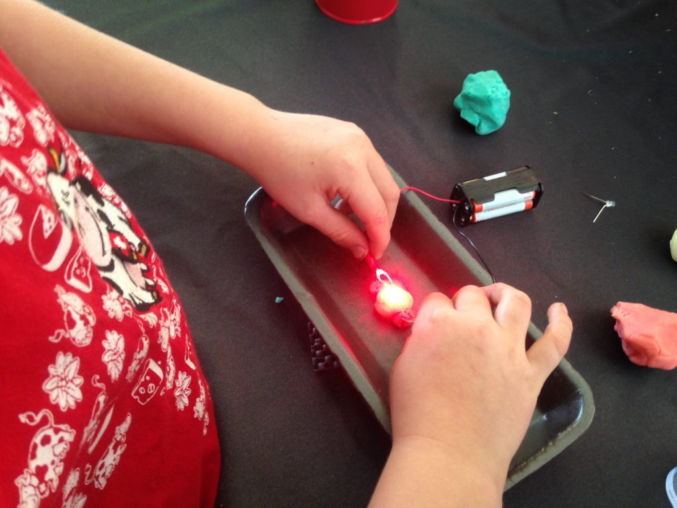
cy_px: 254
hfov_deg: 55.4
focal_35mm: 33
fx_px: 645
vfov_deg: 42.9
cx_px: 338
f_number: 2.4
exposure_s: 1/20
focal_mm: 4.12
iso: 100
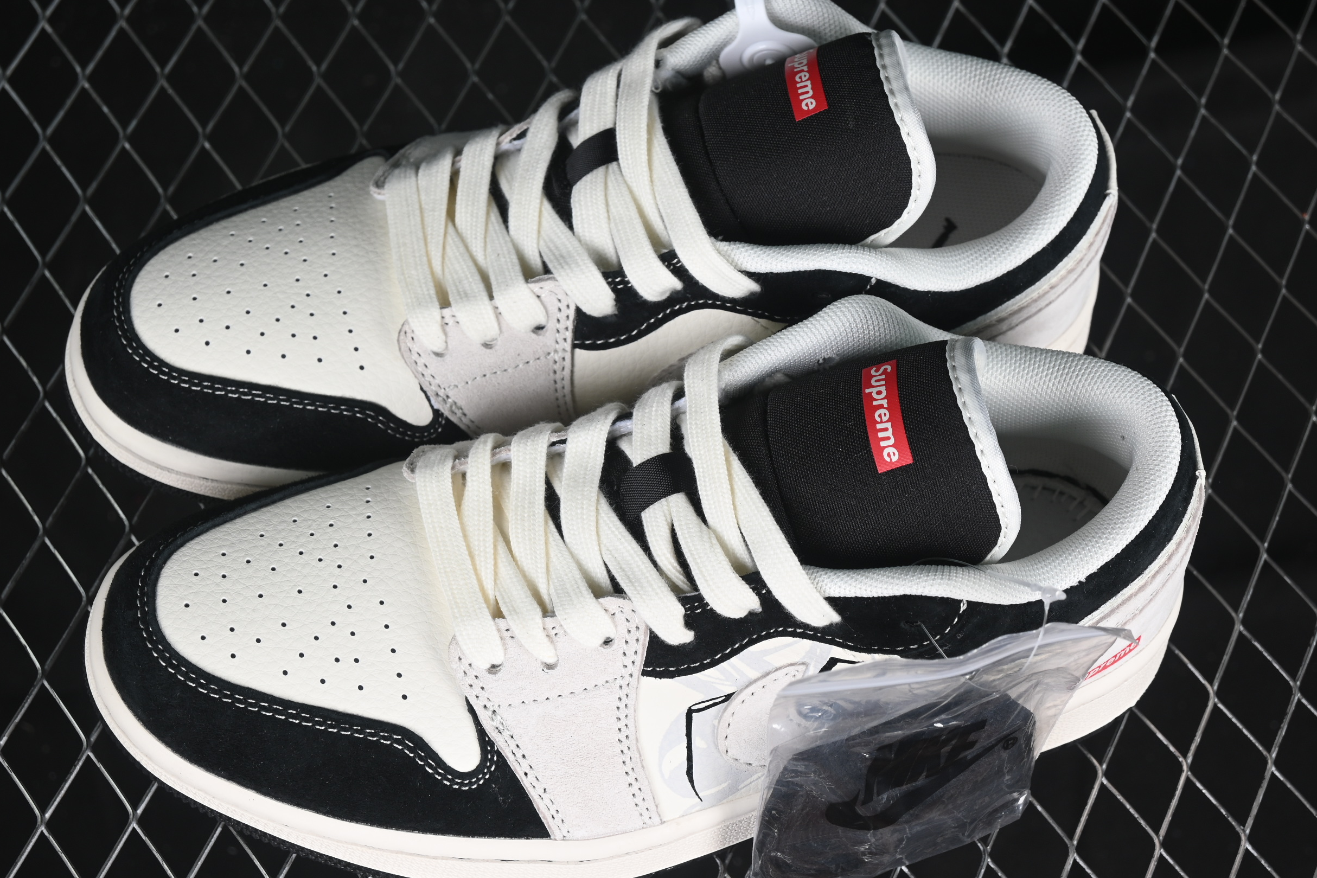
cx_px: 625
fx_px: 3146
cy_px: 446
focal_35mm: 86
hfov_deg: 23.6
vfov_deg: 15.9
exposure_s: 1/60
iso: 160
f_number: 7.1
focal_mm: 50
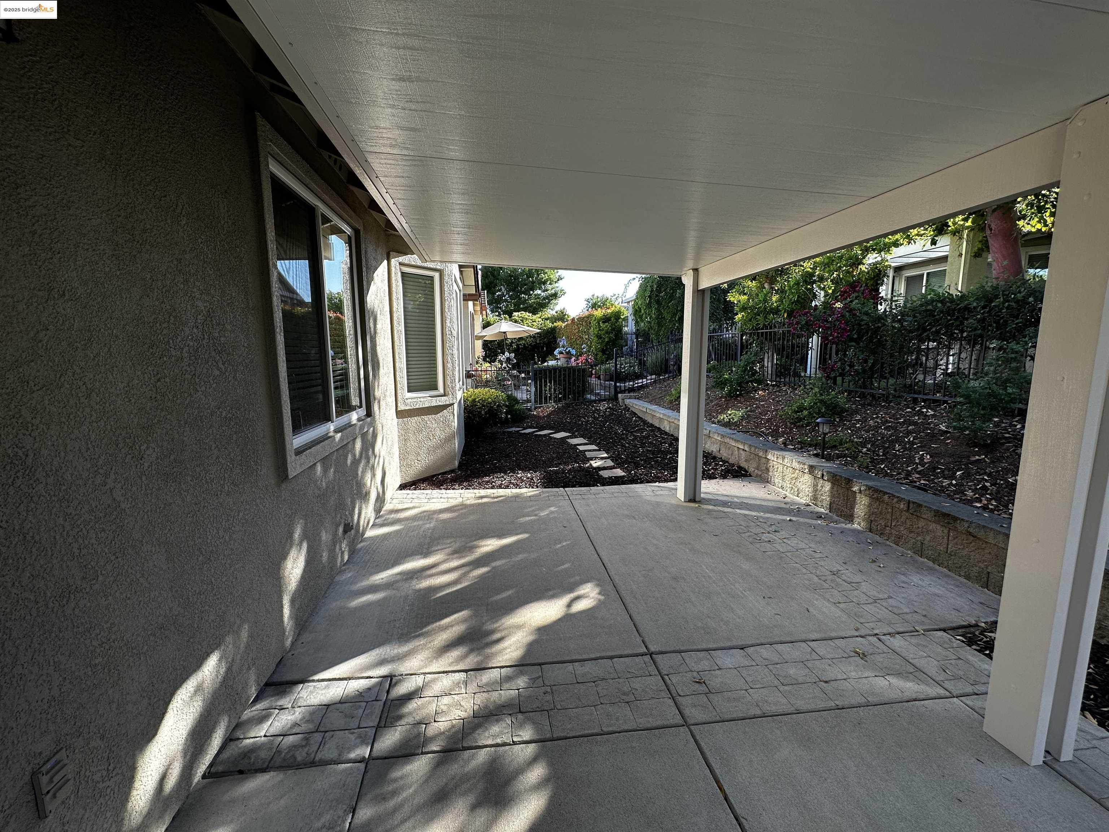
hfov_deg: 102.1
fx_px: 449
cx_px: 554
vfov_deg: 85.7
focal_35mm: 14
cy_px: 416
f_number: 2.2
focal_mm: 2.22
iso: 40
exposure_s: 1/263
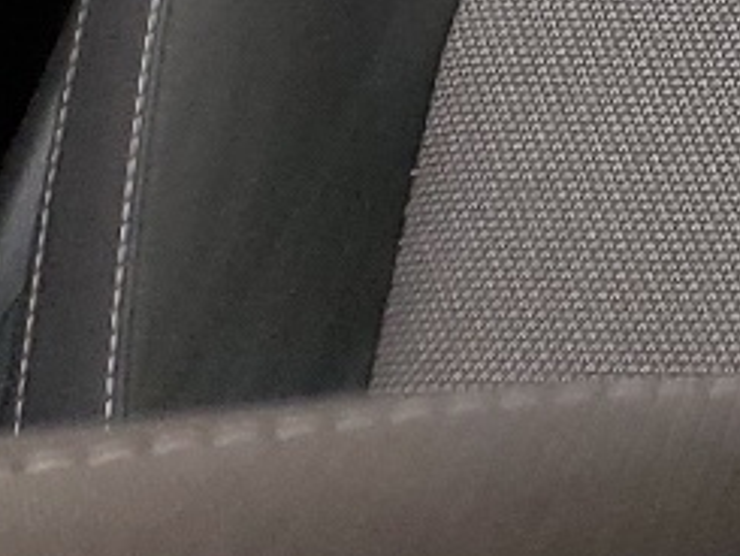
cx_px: 2141
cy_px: -1018
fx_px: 3636
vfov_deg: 7.8
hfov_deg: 9.4
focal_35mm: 170
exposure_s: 1/60.2
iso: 69
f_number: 1.5
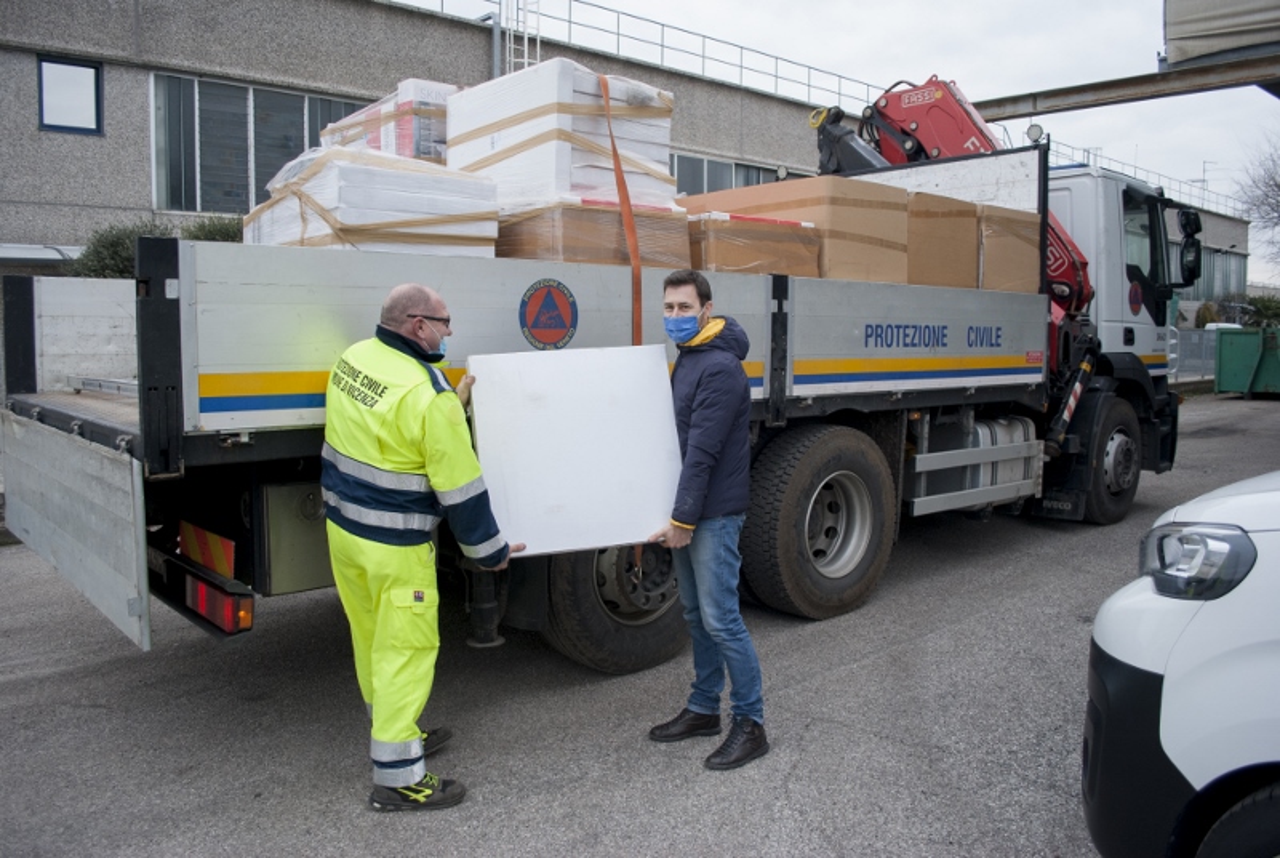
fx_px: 961
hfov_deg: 67.3
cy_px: 429
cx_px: 640
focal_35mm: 27
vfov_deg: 48.1
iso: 250
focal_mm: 18
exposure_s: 1/500
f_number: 3.5
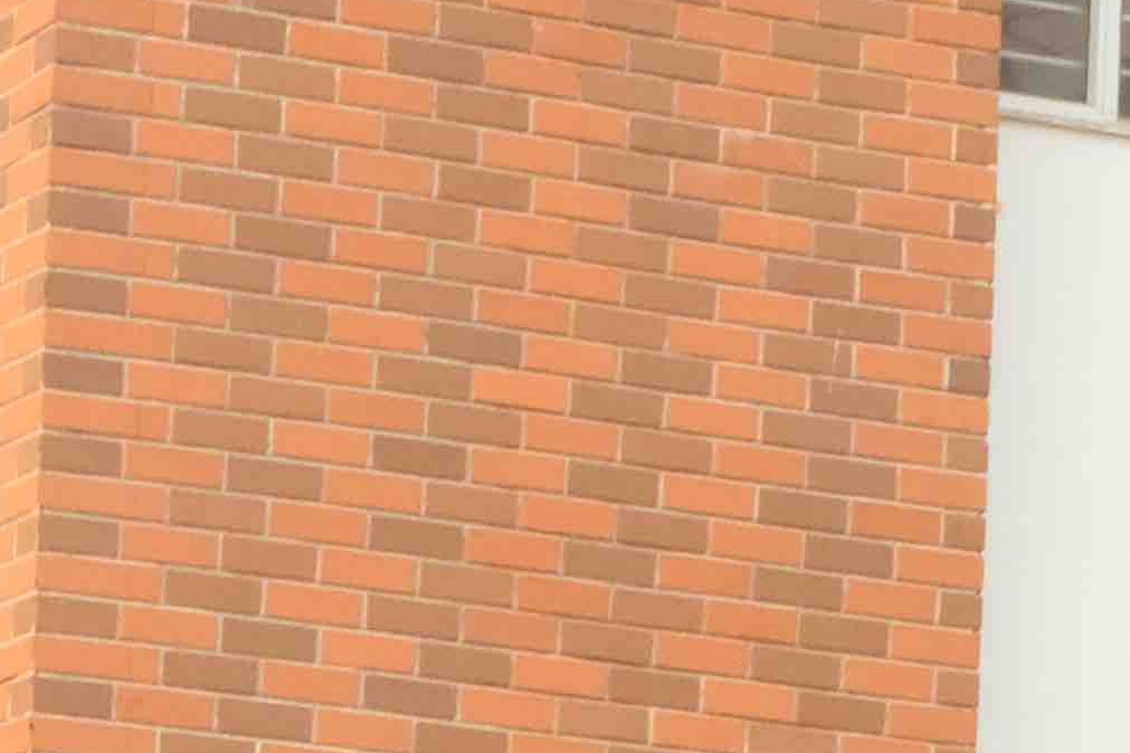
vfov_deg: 6.0
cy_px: 1936
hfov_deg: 9.4
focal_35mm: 216
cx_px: -188
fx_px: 6779
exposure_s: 1/250
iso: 3200
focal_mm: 23.5
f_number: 16
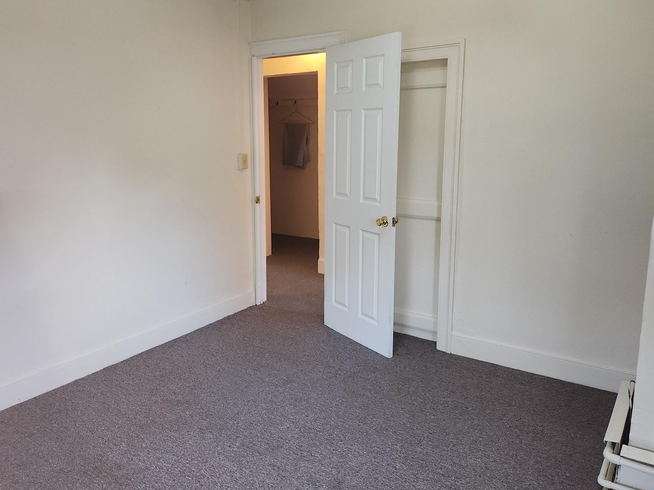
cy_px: 208
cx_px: 303
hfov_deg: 63.4
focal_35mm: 28
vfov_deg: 49.6
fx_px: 529
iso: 100
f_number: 1.8
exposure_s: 1/40
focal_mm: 5.4
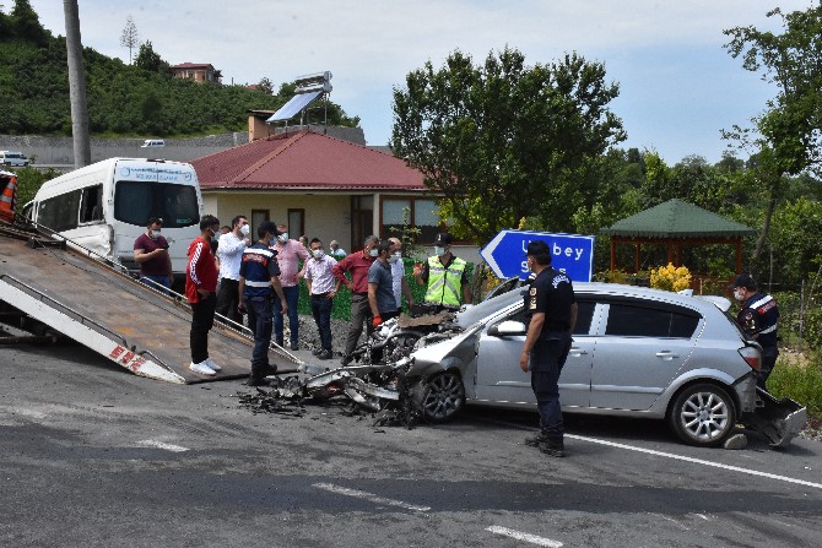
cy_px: 274
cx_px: 411
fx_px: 1028
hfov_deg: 43.6
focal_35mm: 45
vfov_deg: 29.9
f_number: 16
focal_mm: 30
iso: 2000
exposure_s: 1/1000
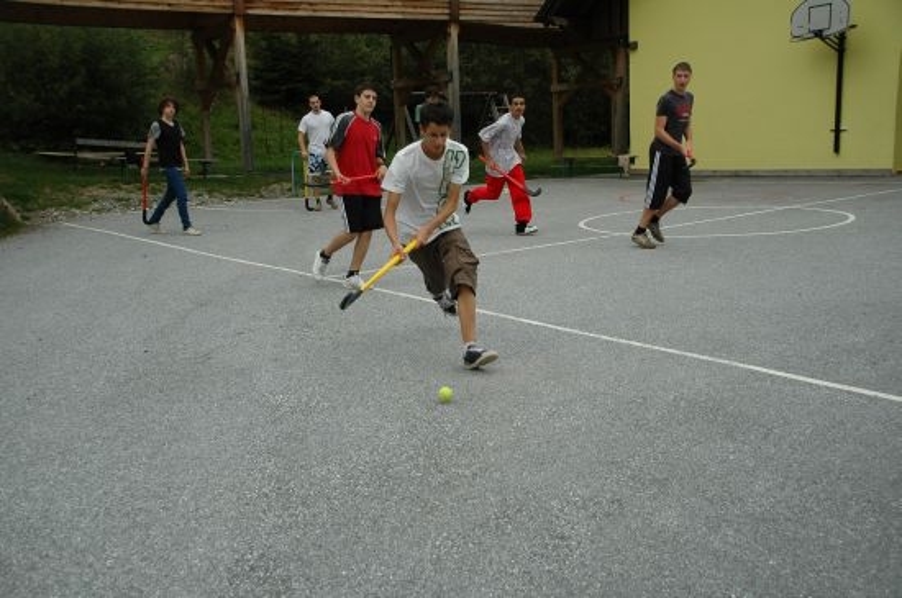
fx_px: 976
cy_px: 299
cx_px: 451
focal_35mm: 39
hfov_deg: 49.6
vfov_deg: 34.1
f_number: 4
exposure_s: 1/400
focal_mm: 26
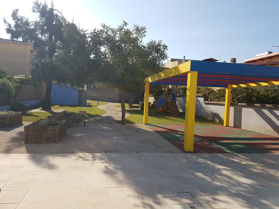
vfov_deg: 53.1
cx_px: 140
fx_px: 210
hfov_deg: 67.3
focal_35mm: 26
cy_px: 104
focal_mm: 4.2
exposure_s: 1/1792
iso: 40
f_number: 1.7
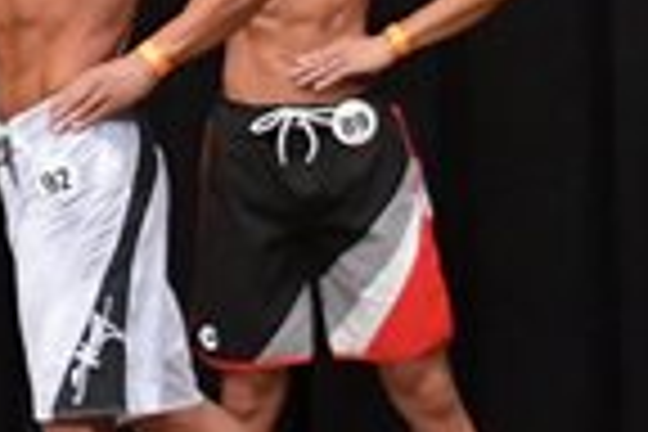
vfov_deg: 2.0
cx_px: -1091
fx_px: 12329
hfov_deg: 3.0
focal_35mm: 685
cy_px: 22
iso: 6400
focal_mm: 85
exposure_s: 1/400
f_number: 5.6
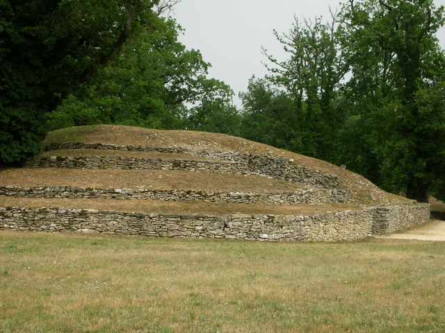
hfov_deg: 26.7
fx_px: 938
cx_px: 222
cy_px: 166
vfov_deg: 20.2
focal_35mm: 73
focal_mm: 12.2
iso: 50
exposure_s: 1/53.8
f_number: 12.4
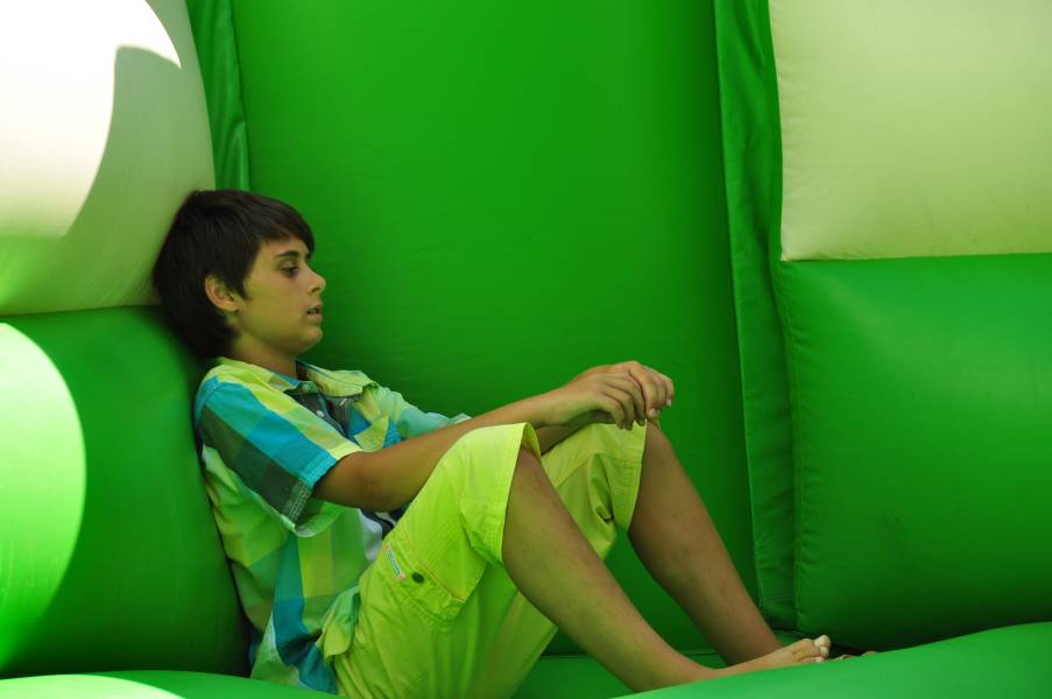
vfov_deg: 4.6
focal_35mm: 300
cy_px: 350
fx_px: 8757
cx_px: 526
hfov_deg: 6.9
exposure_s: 1/250
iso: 250
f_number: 7.1
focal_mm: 200
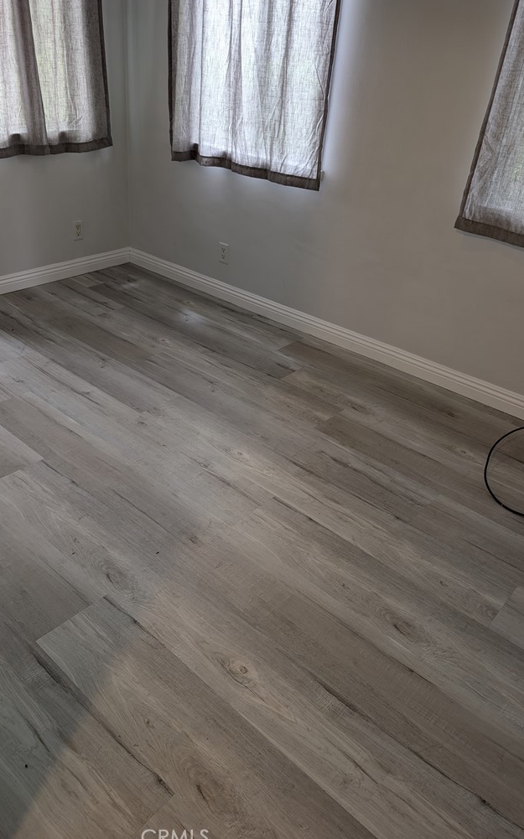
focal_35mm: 26
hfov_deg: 47.6
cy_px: 421
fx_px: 595
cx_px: 250
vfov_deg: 70.4
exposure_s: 1/30
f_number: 1.68
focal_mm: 6.9
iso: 22
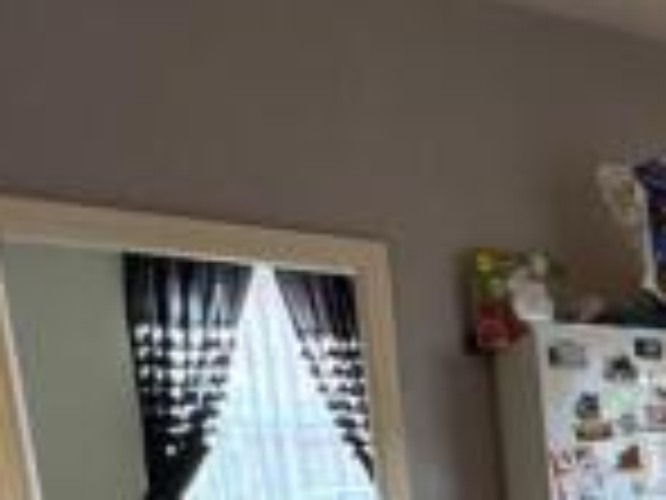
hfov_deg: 27.4
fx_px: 1058
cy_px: 727
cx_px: 925
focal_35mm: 55
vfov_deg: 22.4
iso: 320
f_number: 2.2
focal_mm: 2.22
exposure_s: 1/99
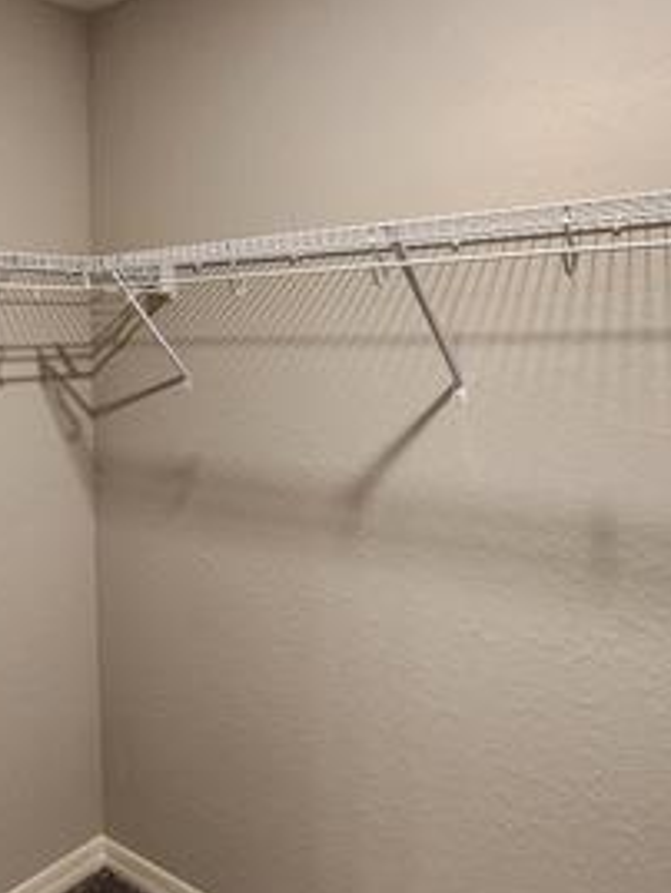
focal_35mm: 29
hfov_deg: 46.6
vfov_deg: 61.4
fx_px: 749
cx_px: 169
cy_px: 385
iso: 400
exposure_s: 1/60
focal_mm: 2.2
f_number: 2.2
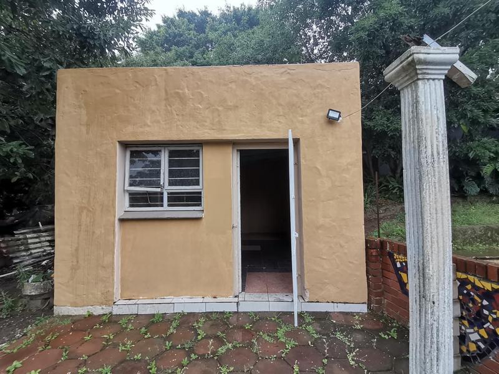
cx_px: 250
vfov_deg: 74.7
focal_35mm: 17
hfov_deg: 91.0
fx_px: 245
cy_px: 187
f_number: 2.4
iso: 50
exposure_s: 1/423
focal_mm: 1.78
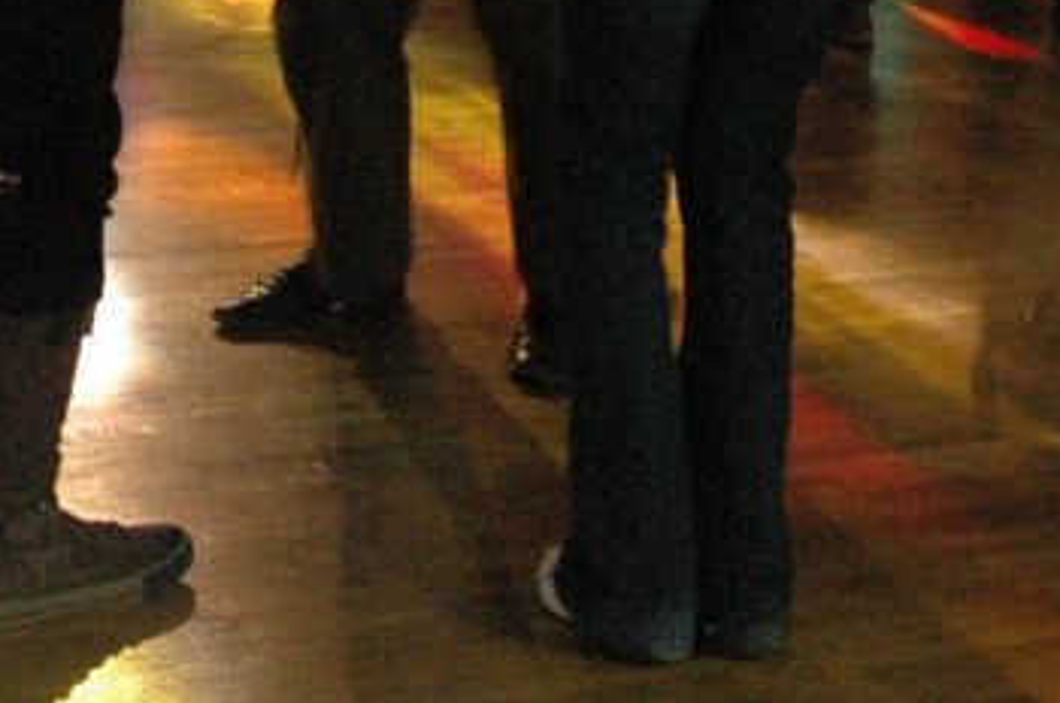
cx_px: 506
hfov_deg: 14.5
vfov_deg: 9.1
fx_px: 4173
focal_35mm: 142
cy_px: -612
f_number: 3.8
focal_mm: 22
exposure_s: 1/8
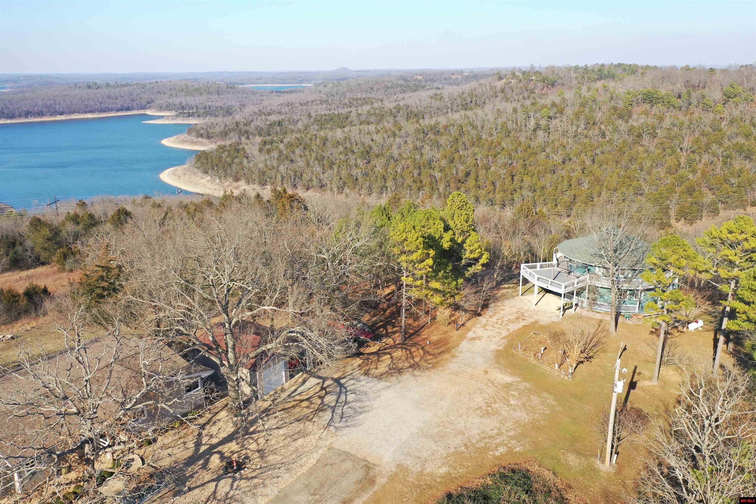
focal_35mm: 28
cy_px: 252
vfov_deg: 46.4
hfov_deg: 65.5
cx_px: 378
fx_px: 588
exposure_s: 1/40
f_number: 3.2
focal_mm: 10.26
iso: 100
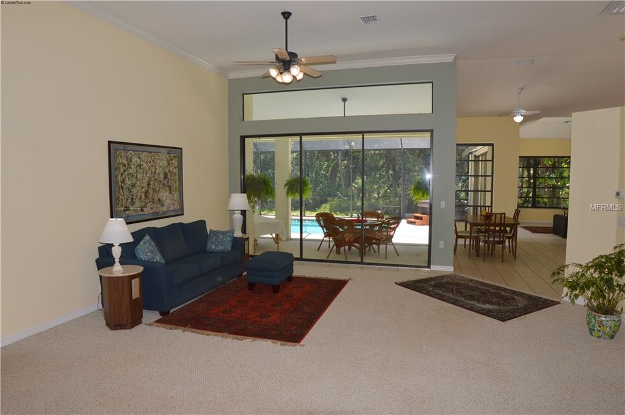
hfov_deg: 77.4
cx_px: 312
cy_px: 208
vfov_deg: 56.0
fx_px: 390
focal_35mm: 22
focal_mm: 15
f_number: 7.1
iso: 200
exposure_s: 1/100
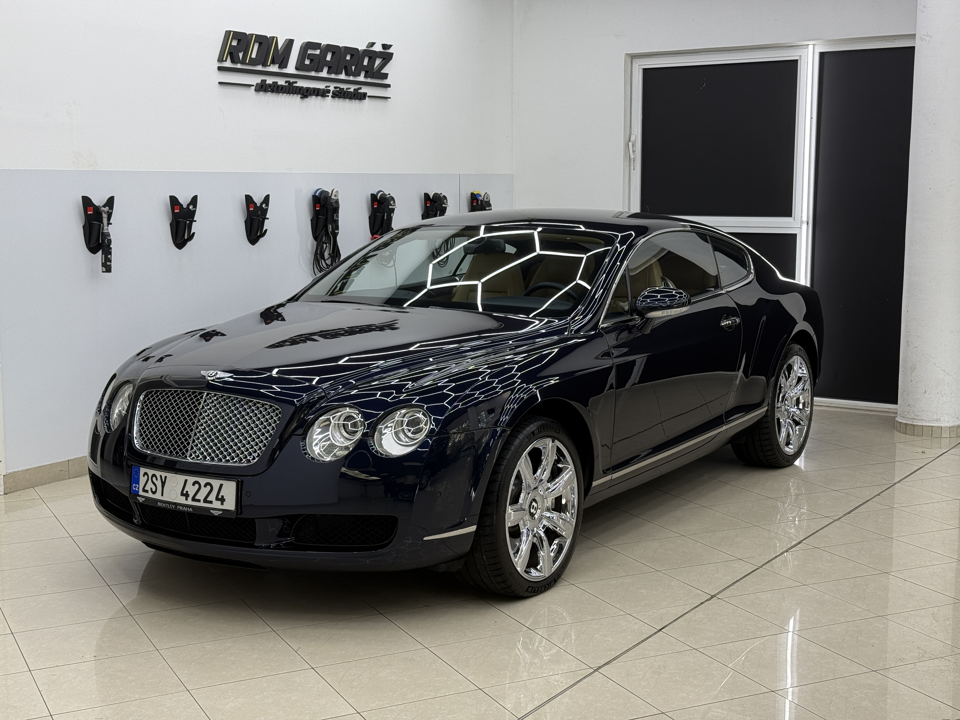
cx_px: 480
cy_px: 360
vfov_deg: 30.3
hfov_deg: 39.7
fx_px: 1331
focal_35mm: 48
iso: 64
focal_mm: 6.76
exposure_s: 1/161
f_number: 1.78
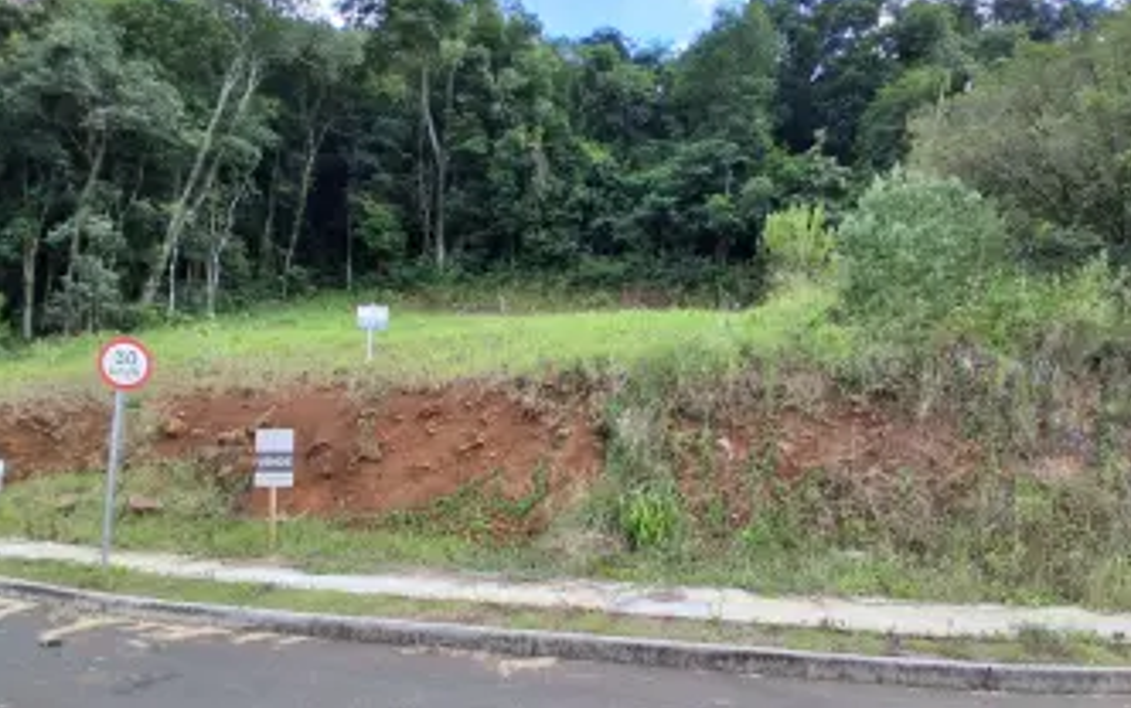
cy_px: 397
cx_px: 589
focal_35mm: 19
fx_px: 586
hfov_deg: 87.9
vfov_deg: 62.1
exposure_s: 1/326
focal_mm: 1.4
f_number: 2.2
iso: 50
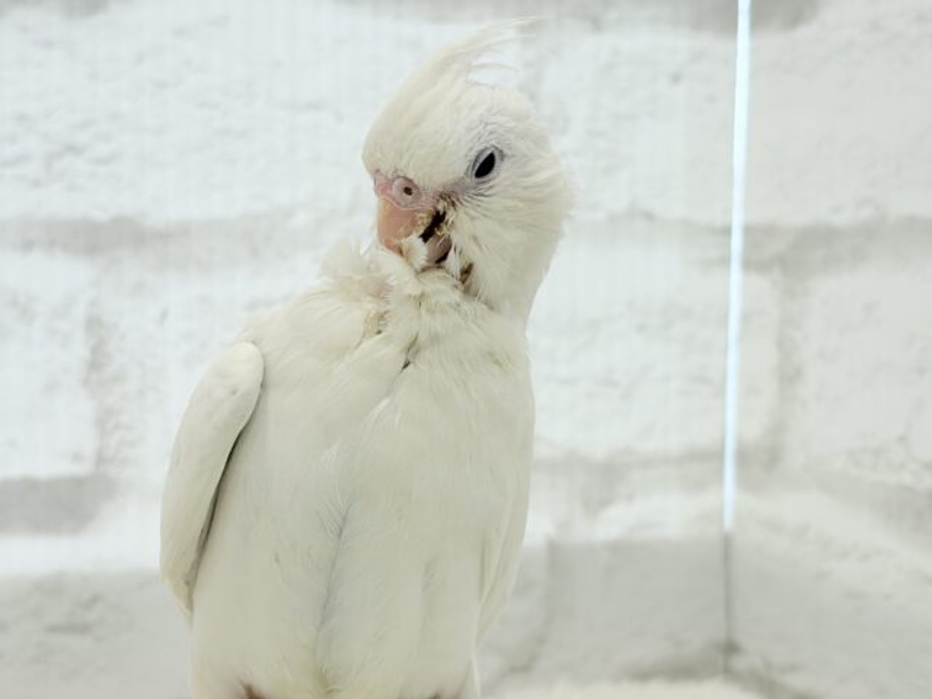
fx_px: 1400
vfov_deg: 28.0
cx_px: 466
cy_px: 350
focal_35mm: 52
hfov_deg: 36.8
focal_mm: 5.96
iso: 40
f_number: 1.6
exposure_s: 1/100
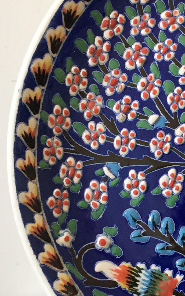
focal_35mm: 91
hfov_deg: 13.5
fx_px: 734
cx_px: 282
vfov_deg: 22.8
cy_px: 173
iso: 64
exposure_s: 1/33
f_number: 2.2
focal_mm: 4.15
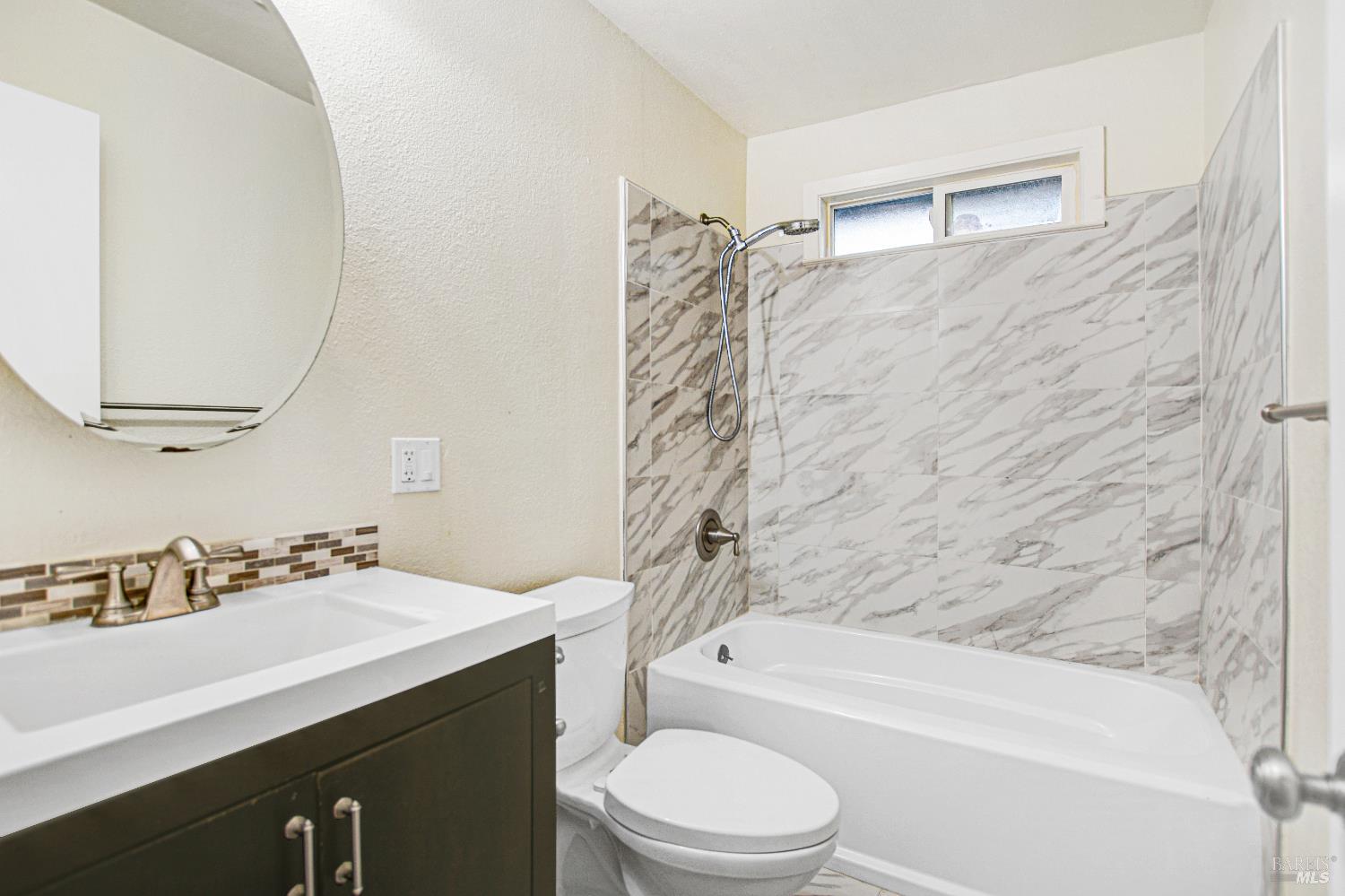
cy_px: 448
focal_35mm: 16
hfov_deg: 96.8
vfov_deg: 73.7
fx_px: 598
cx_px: 672
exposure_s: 1/100
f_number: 5
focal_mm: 11
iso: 100
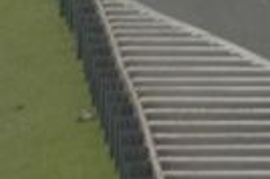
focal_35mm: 1935
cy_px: -139
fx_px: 14498
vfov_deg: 0.7
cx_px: 34
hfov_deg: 1.1
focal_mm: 185
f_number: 5.6
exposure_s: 1/180
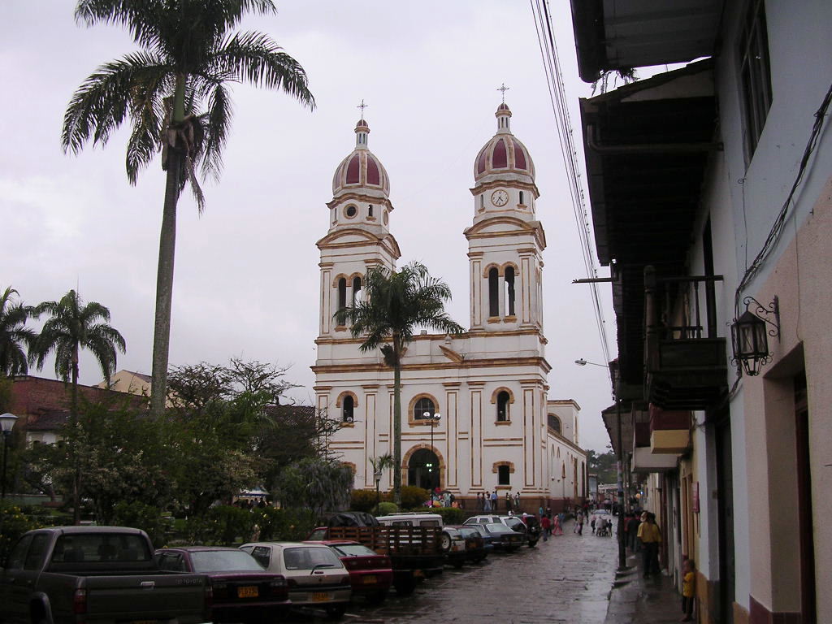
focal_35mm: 38
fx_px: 913
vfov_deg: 37.7
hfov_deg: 49.0
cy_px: 312
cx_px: 416
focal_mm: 5.8
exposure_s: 1/45.6
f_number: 2.8
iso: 100
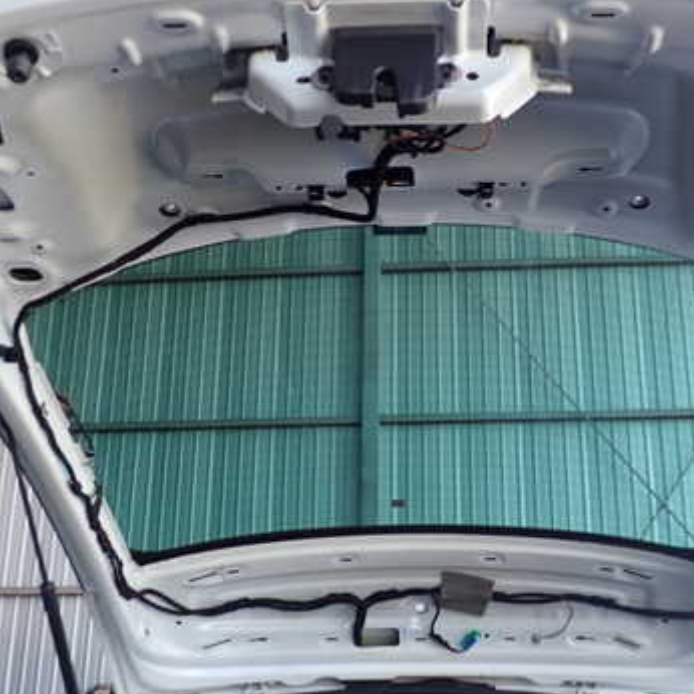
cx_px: 407
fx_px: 1043
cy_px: 309
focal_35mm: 46
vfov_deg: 36.8
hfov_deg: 36.7
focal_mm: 5.4
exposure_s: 1/100
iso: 100
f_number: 2.3
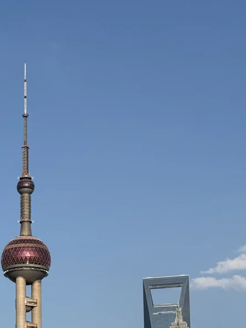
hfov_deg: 12.4
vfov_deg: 16.4
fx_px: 1109
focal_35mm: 117
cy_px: 337
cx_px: -38
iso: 64
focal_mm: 6.76
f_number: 1.78
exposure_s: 1/5587
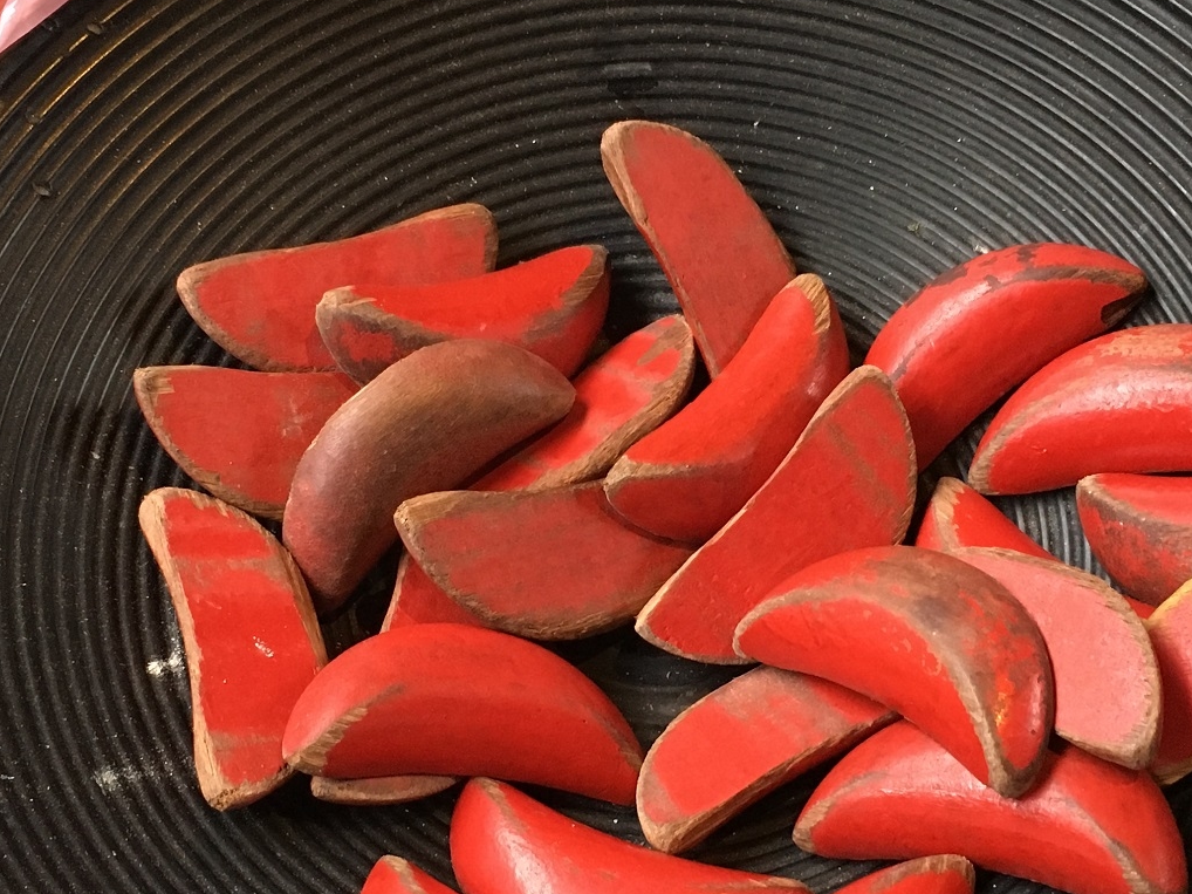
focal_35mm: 57
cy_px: 524
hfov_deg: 33.8
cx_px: 607
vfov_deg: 25.6
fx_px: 1962
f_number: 2.2
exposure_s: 1/30
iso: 200
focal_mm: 4.15
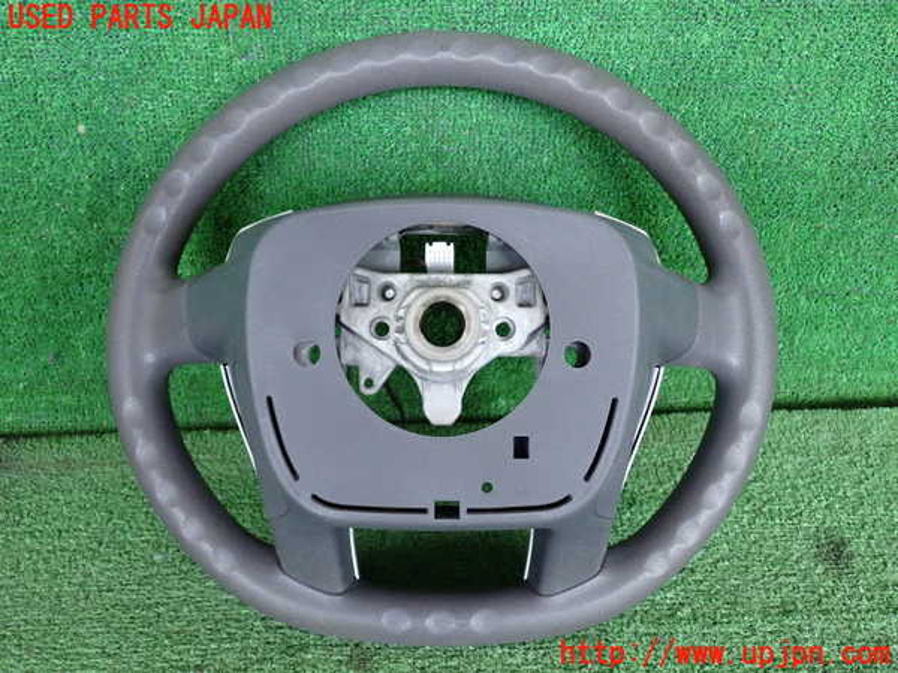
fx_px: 778
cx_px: 449
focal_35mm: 30
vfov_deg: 46.8
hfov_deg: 60.0
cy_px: 336
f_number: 2.3
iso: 500
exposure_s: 1/125
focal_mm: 5.4
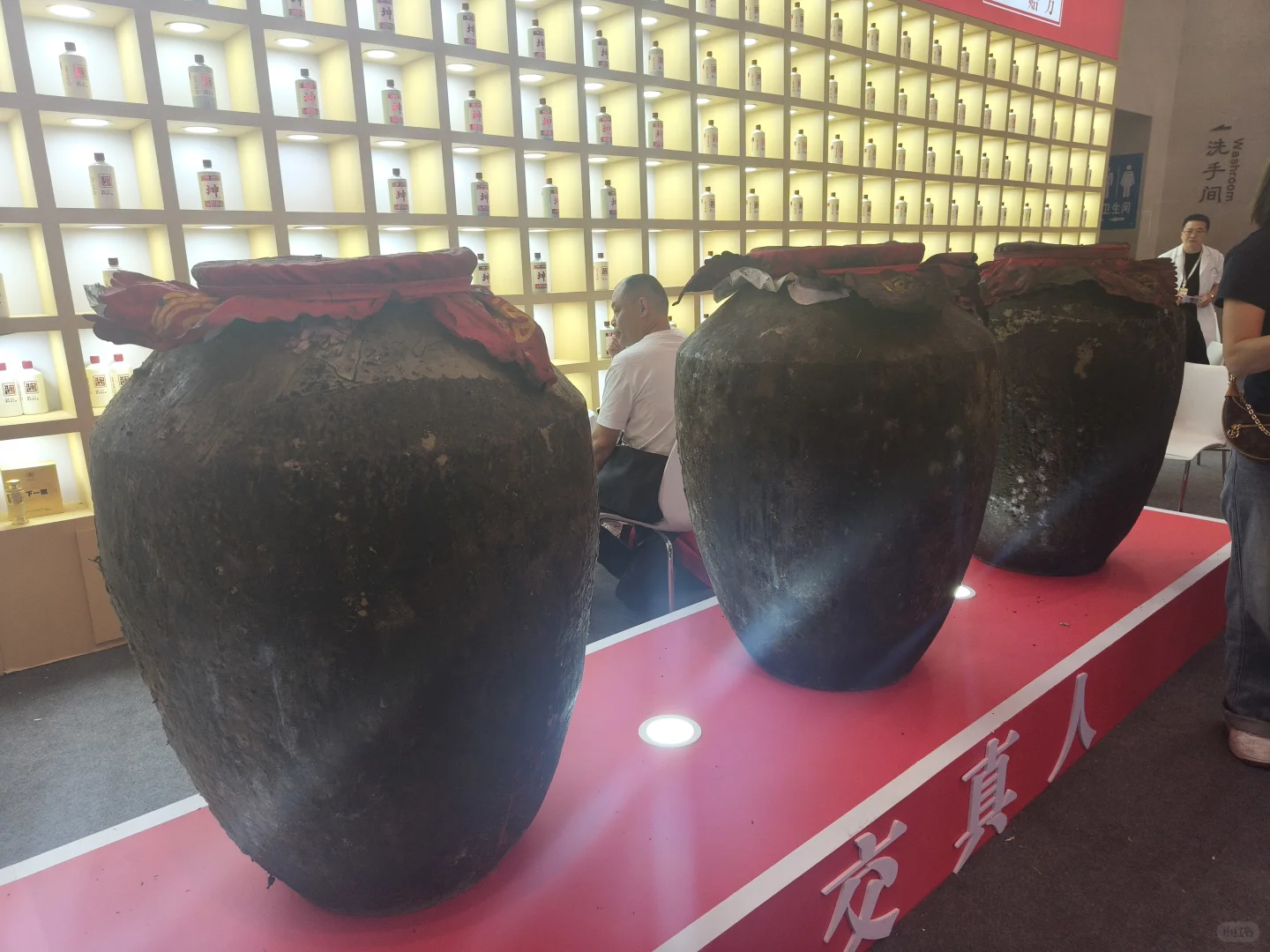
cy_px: 476
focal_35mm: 24
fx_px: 881
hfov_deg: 71.6
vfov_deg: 56.8
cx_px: 635
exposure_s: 1/100
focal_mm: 5.59
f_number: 1.8
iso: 64
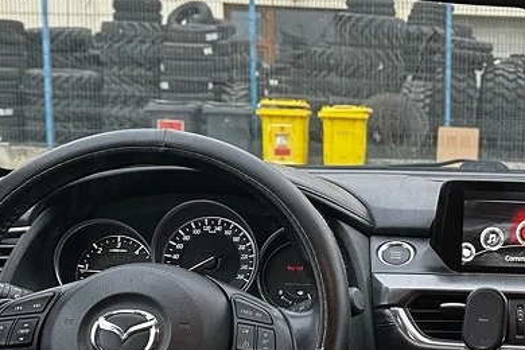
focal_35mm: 64
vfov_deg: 21.2
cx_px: 491
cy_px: 226
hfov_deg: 29.8
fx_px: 933
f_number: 1.78
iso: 200
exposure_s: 1/98
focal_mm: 6.86
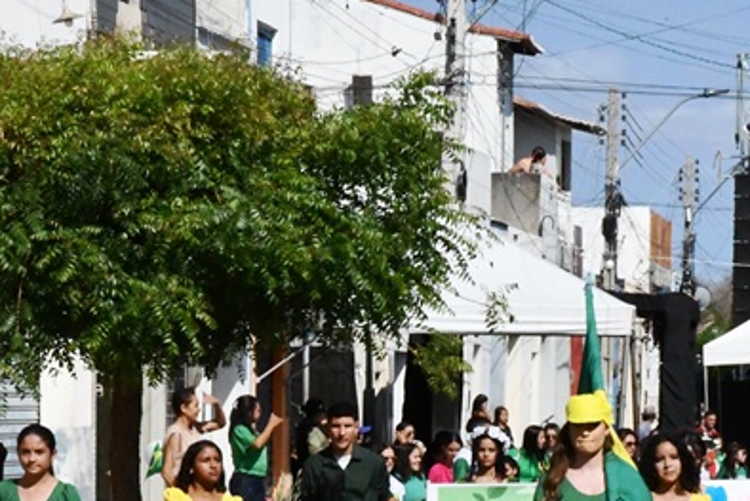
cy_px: 525
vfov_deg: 4.7
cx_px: 436
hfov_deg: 7.1
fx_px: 6064
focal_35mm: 291
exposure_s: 1/2500
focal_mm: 75
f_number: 25
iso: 5000
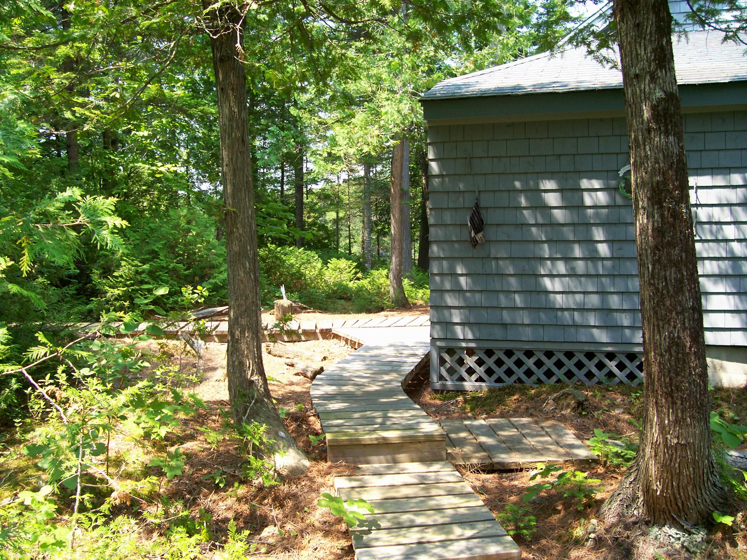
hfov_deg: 54.0
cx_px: 374
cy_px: 280
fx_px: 734
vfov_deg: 41.8
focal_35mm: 34
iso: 80
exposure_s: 1/204
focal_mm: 5.6
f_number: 2.7
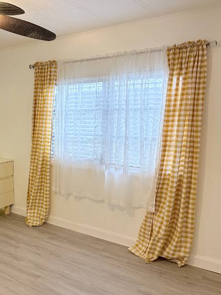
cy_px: 148
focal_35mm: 35
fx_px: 298
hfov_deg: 38.4
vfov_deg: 52.6
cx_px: 30
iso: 250
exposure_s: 1/60
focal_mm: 5.96
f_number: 1.6
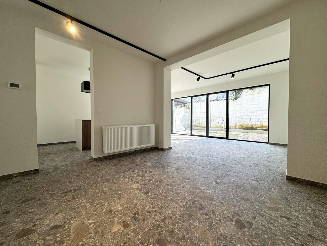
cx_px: 164
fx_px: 132
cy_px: 123
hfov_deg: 102.1
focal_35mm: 14
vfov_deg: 85.7
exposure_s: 1/282
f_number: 2.2
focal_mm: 2.22
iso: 40
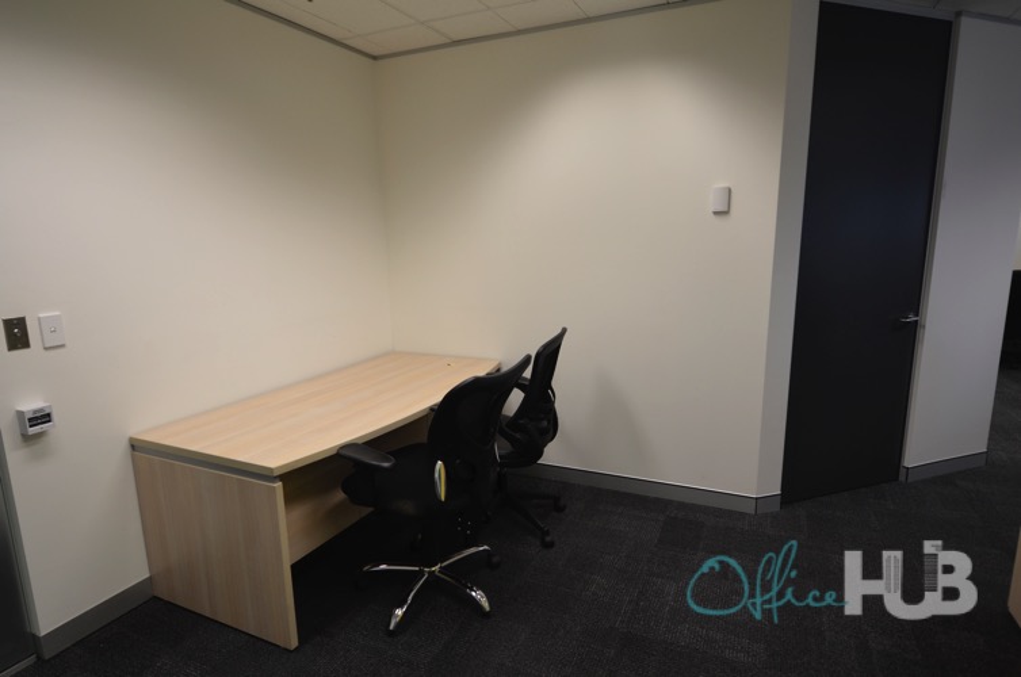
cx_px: 510
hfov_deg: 81.3
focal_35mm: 21
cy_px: 338
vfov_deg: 59.3
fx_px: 595
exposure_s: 1/60
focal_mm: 14
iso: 400
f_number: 4
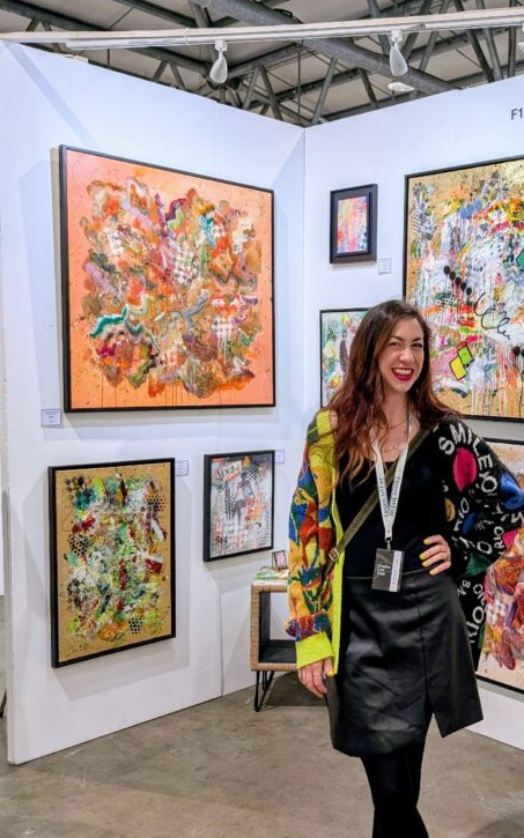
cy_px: 422
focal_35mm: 36
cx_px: 432
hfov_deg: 34.1
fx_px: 823
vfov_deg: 54.0
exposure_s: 1/279
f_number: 1.68
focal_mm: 6.9
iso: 24
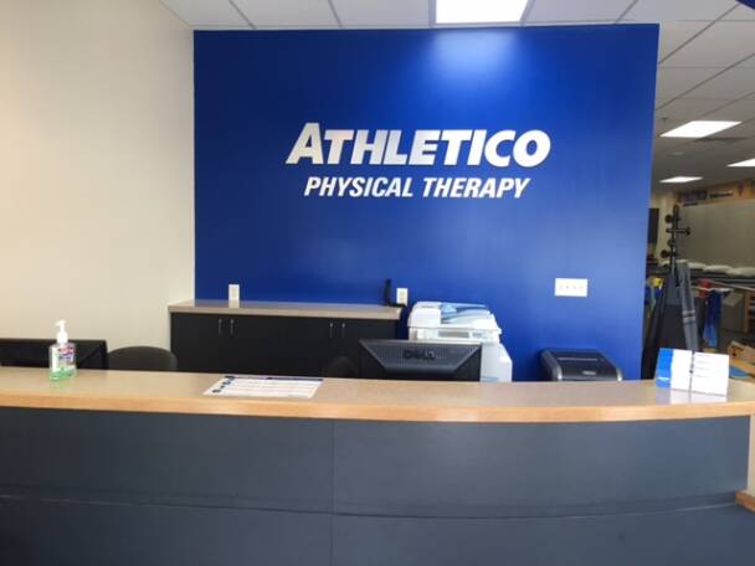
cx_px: 378
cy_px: 283
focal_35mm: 29
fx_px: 633
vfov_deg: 48.2
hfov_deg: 61.7
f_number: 2.2
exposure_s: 1/30
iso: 40
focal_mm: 4.15
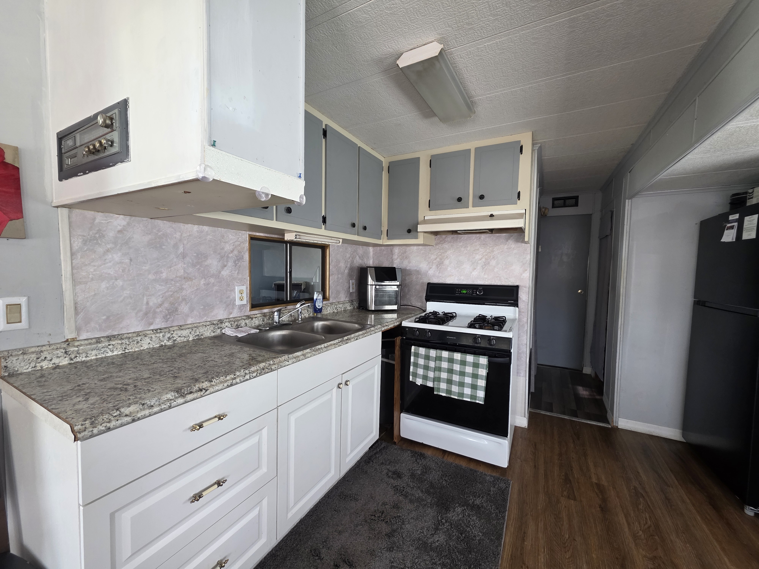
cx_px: 380
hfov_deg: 106.2
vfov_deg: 89.9
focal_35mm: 13
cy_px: 284
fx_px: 285
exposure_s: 1/60
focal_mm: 2.2
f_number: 1.9
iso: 160
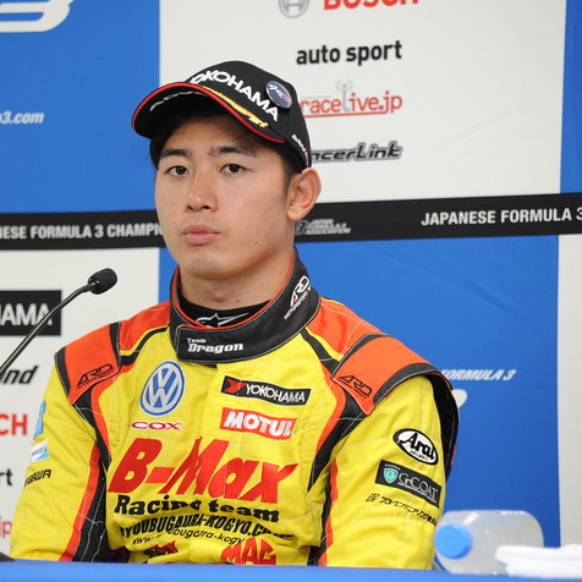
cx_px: 207
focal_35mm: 257
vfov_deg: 6.8
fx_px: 4889
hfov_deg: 6.8
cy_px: 292
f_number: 6.7
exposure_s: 1/60
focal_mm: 200
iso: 800
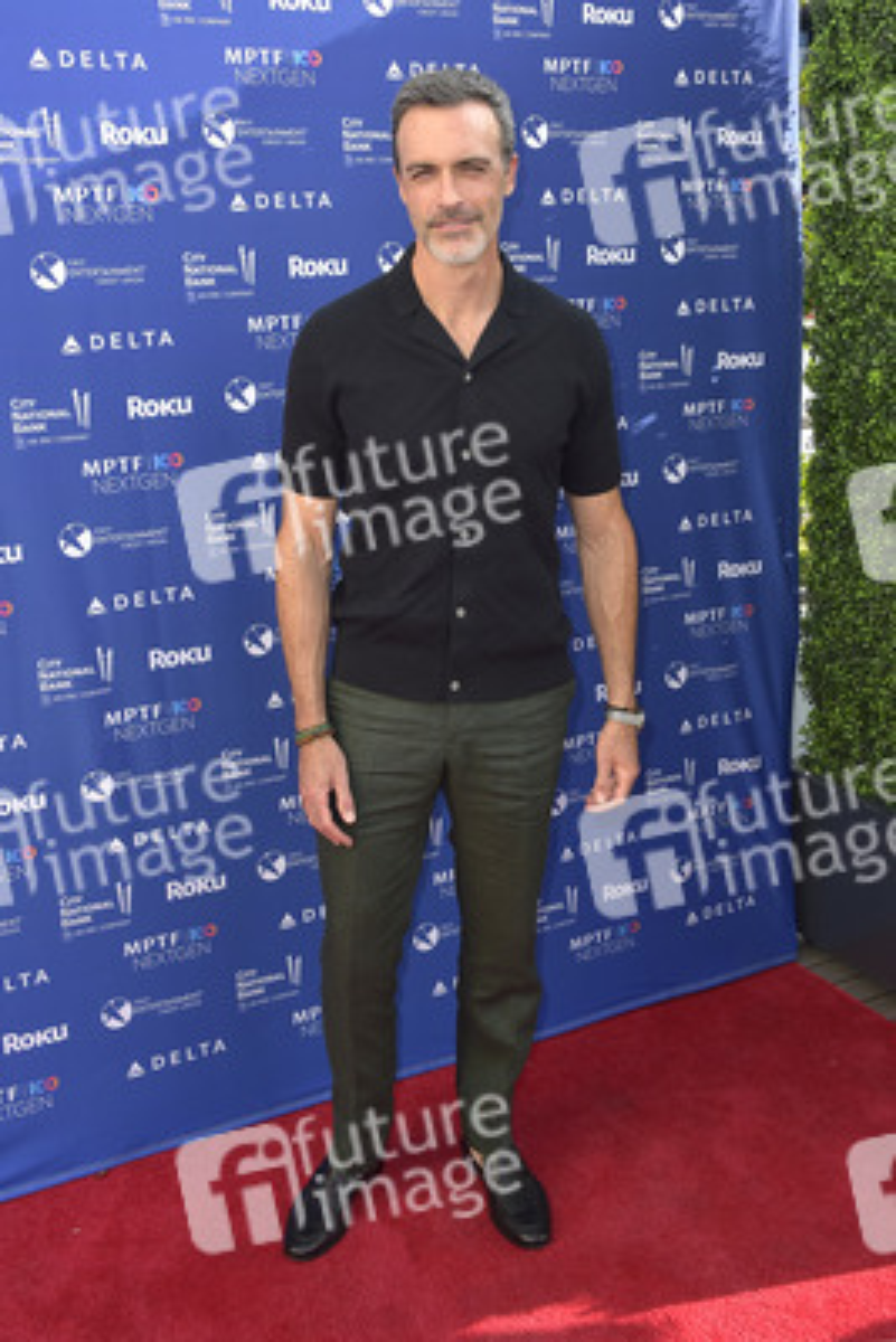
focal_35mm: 35
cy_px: 671
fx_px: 1305
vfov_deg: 54.4
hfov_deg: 37.9
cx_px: 448
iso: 250
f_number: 8
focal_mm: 35
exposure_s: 1/250
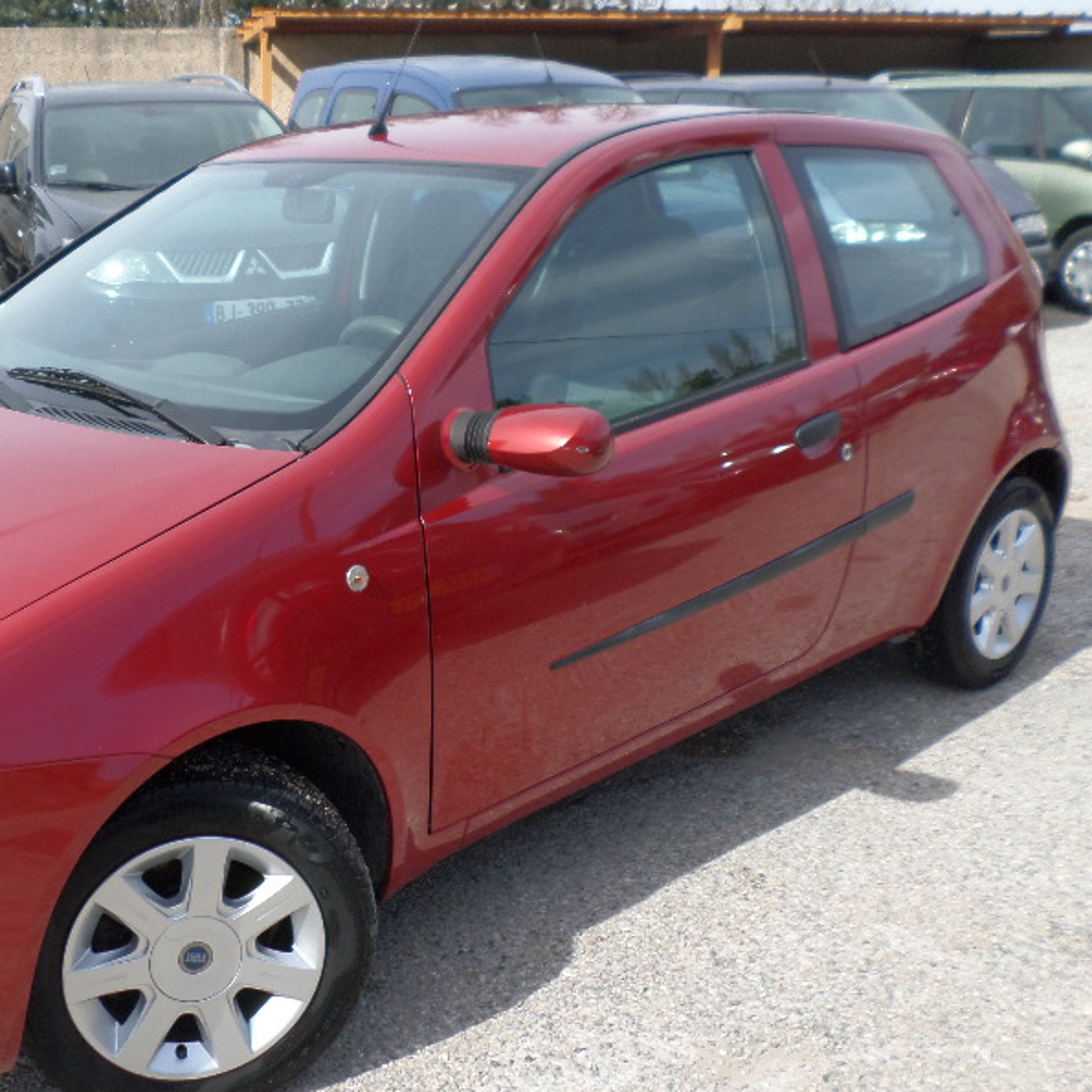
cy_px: 492
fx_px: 1356
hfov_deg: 42.9
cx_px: 321
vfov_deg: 43.8
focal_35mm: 38
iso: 80
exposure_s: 1/1000
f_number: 2.5
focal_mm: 4.5
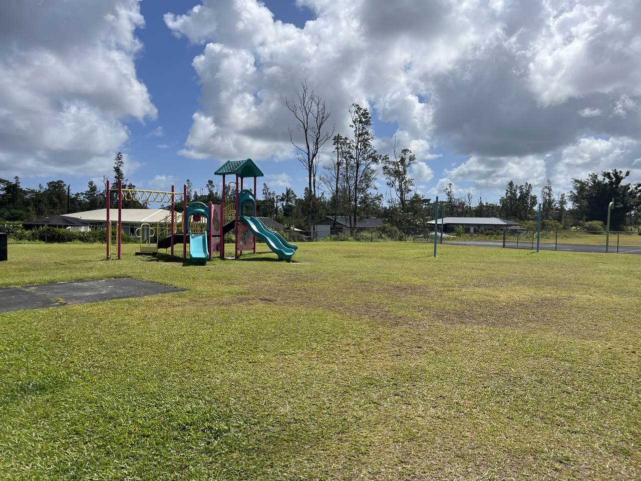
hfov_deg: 67.3
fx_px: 481
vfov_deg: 53.1
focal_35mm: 26
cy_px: 240
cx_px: 320
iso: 50
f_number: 1.6
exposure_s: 1/7874
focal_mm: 5.1
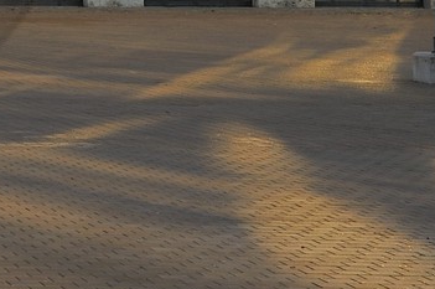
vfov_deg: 7.6
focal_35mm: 173
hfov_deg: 11.0
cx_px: -388
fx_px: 2088
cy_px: -295
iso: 200
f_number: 13
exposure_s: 1/160
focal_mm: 38
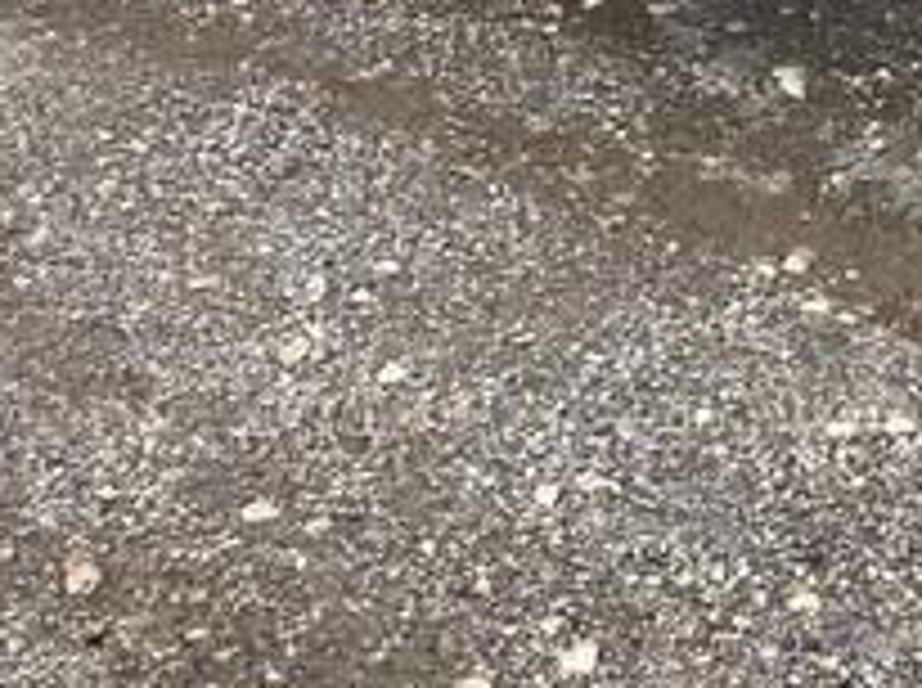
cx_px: 882
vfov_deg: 14.8
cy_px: -67
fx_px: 2579
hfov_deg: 19.8
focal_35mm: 97
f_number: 2.4
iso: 25
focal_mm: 3.3
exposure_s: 1/886
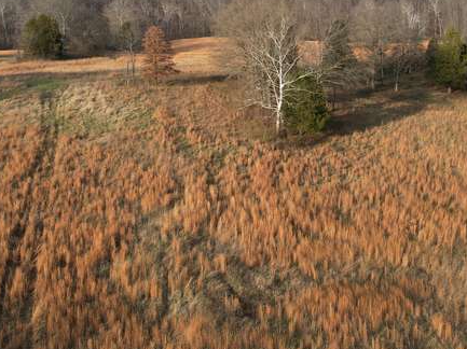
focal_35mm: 44
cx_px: 281
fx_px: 593
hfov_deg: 42.8
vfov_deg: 31.9
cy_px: 68
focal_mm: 8.38
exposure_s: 1/1000
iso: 100
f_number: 2.8
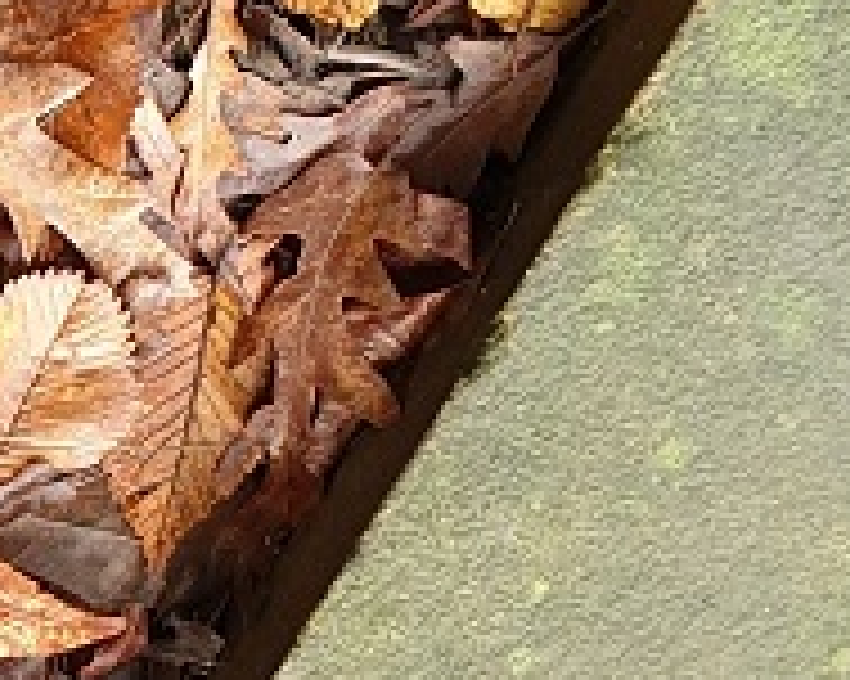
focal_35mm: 179
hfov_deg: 9.3
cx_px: -1367
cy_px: 714
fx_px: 4501
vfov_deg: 8.6
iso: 50
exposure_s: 1/50
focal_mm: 4.3
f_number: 2.4
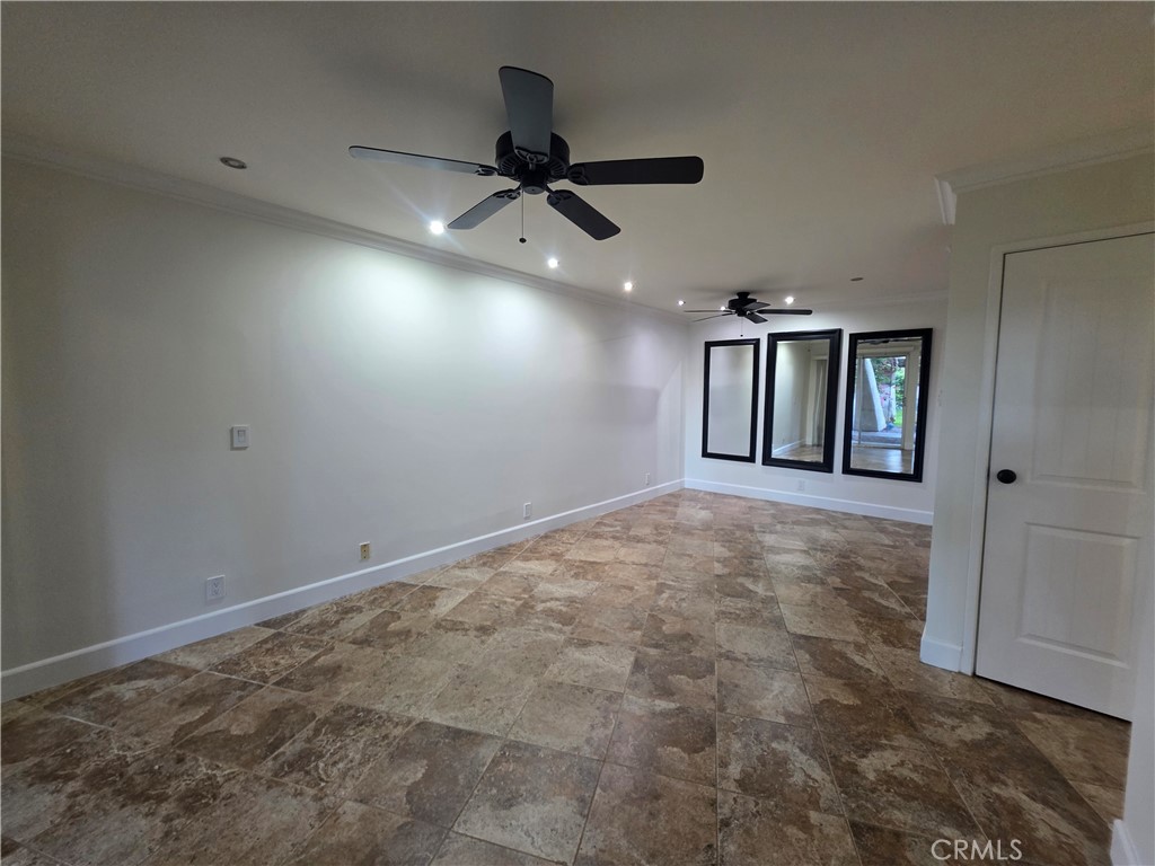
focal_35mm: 13
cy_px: 433
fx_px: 434
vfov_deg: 89.9
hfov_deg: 106.2
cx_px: 578
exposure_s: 1/60
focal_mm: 2.2
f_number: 1.9
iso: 320
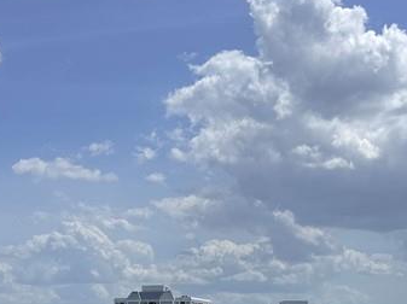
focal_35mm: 73
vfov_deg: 19.5
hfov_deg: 26.6
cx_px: 138
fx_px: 857
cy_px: 312
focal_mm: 6.76
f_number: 1.78
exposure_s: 1/11905
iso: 80
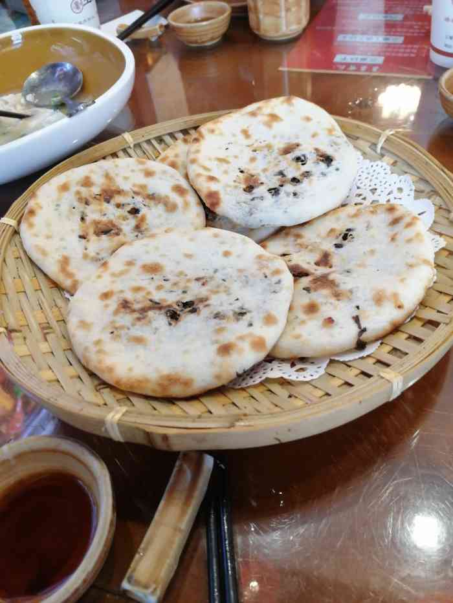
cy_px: 302
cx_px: 226
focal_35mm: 27
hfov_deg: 51.4
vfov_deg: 65.3
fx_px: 471
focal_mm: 3.96
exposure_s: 1/40
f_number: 1.8
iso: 200
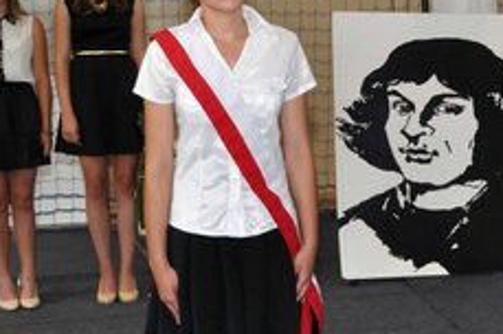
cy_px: 182
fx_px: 1485
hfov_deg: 18.2
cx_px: 606
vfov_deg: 12.8
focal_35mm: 106
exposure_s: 1/60
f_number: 13
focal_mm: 25
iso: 1000
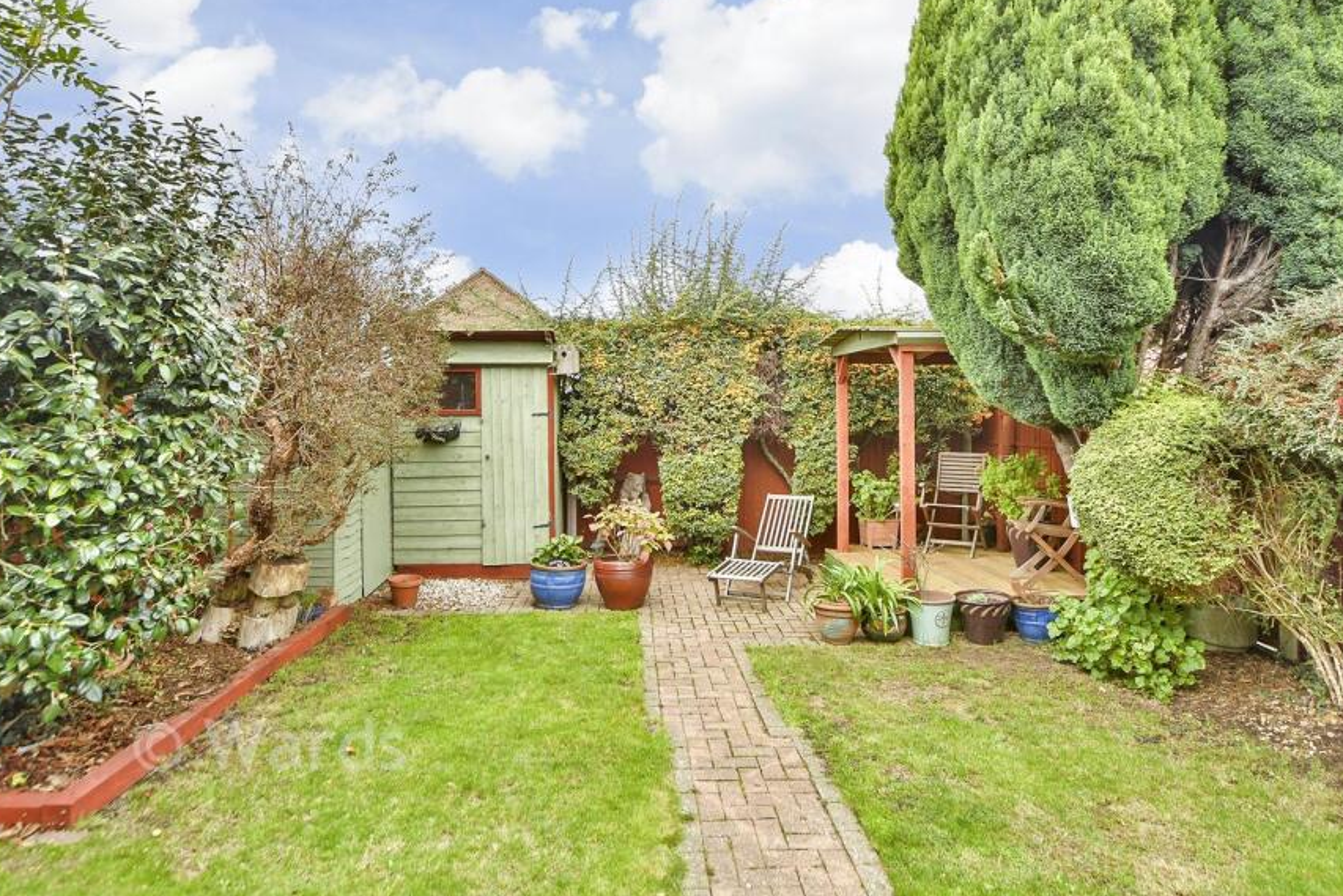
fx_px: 672
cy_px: 377
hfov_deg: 90.0
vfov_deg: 67.0
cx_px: 657
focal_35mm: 18
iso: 500
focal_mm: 10
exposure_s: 1/125
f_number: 5.6
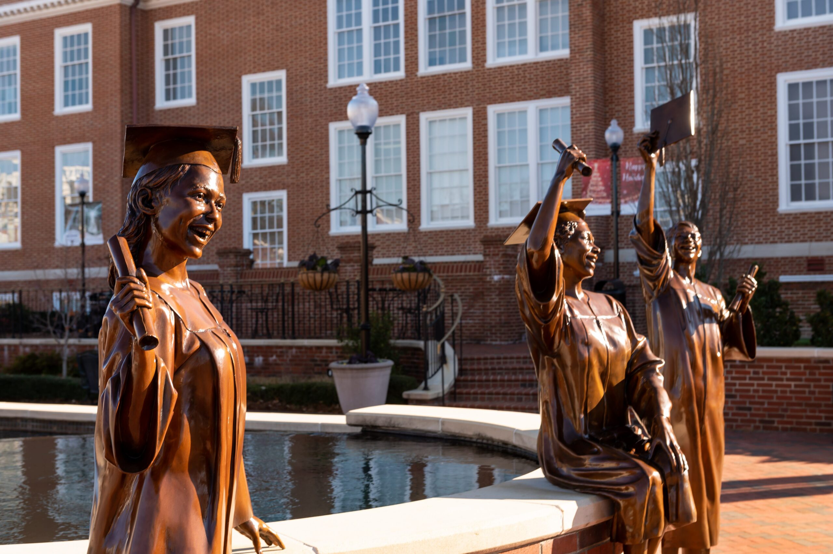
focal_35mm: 50
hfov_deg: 39.6
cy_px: 277
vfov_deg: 27.0
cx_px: 416
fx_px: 1156
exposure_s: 1/125
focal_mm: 50
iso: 125
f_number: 8
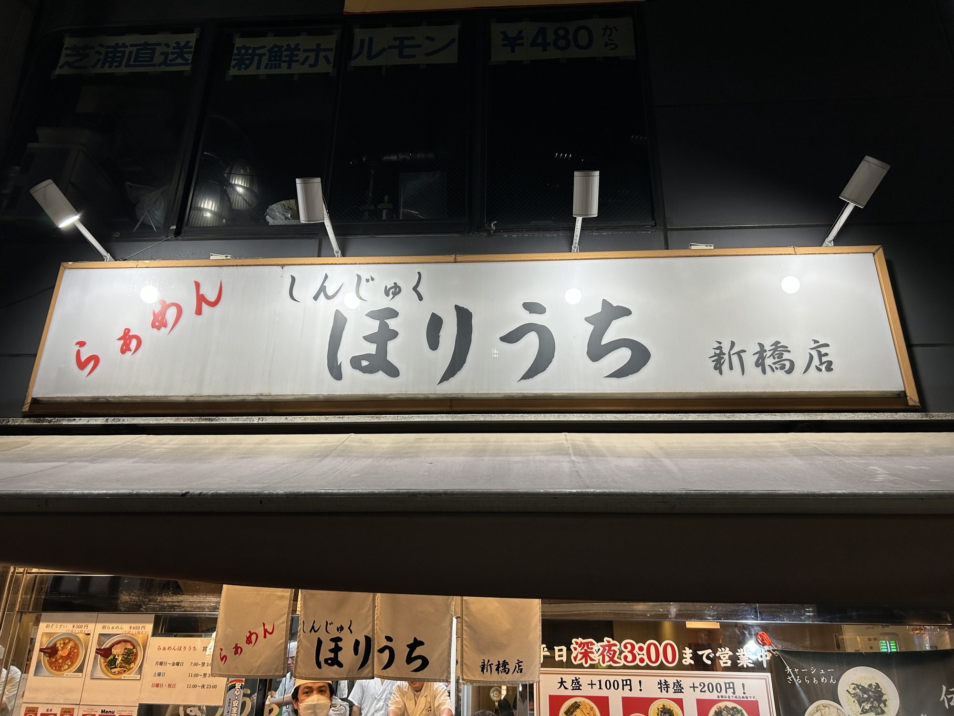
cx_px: 477
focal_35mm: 26
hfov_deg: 67.3
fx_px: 717
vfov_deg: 53.1
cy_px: 358
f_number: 1.5
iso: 50
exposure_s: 1/100
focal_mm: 5.7
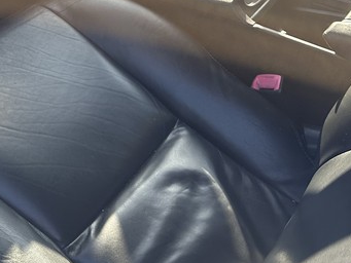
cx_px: 0
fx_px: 730
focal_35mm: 72
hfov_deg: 25.7
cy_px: -88
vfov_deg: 18.8
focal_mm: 6.86
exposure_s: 1/429
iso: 80
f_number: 1.78
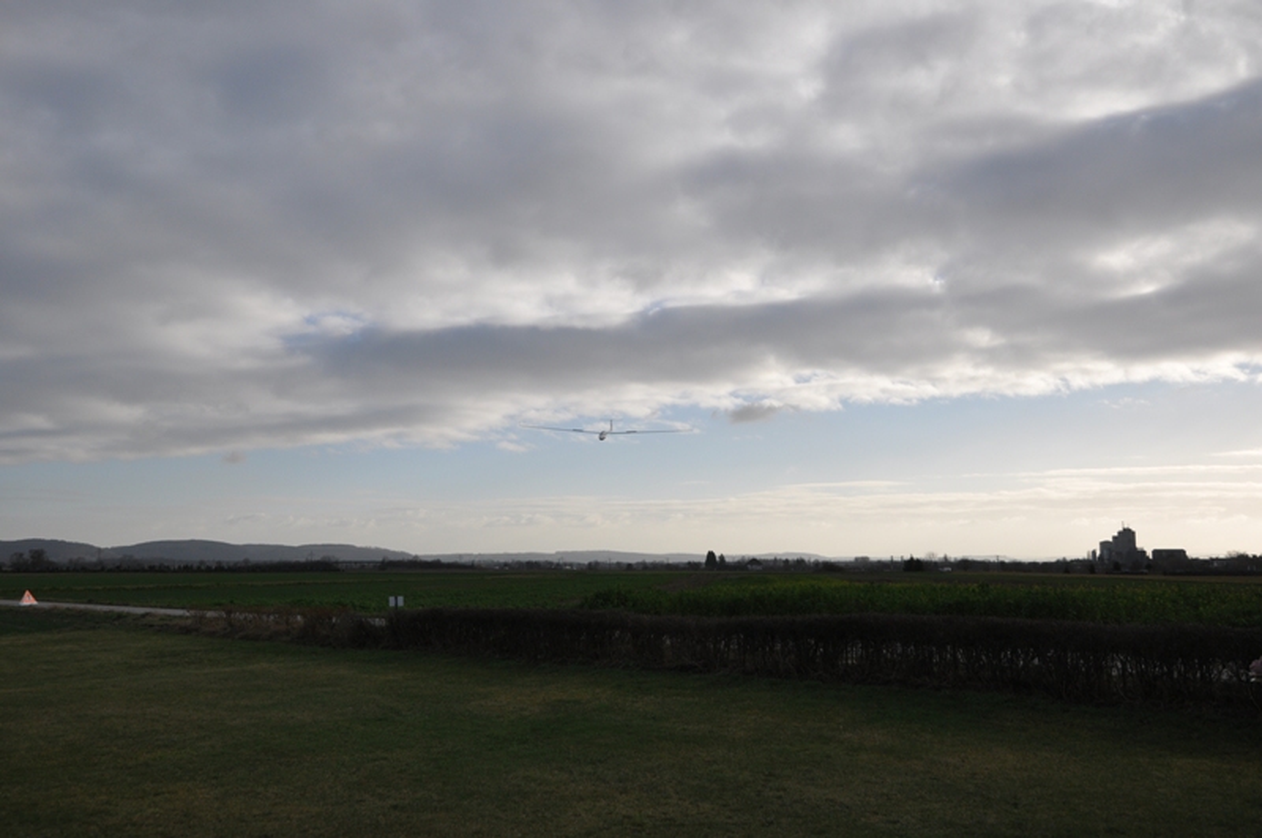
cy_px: 419
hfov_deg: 57.3
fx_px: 1155
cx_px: 631
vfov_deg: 39.9
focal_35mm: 33
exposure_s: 1/1600
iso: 400
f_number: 7.1
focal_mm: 22
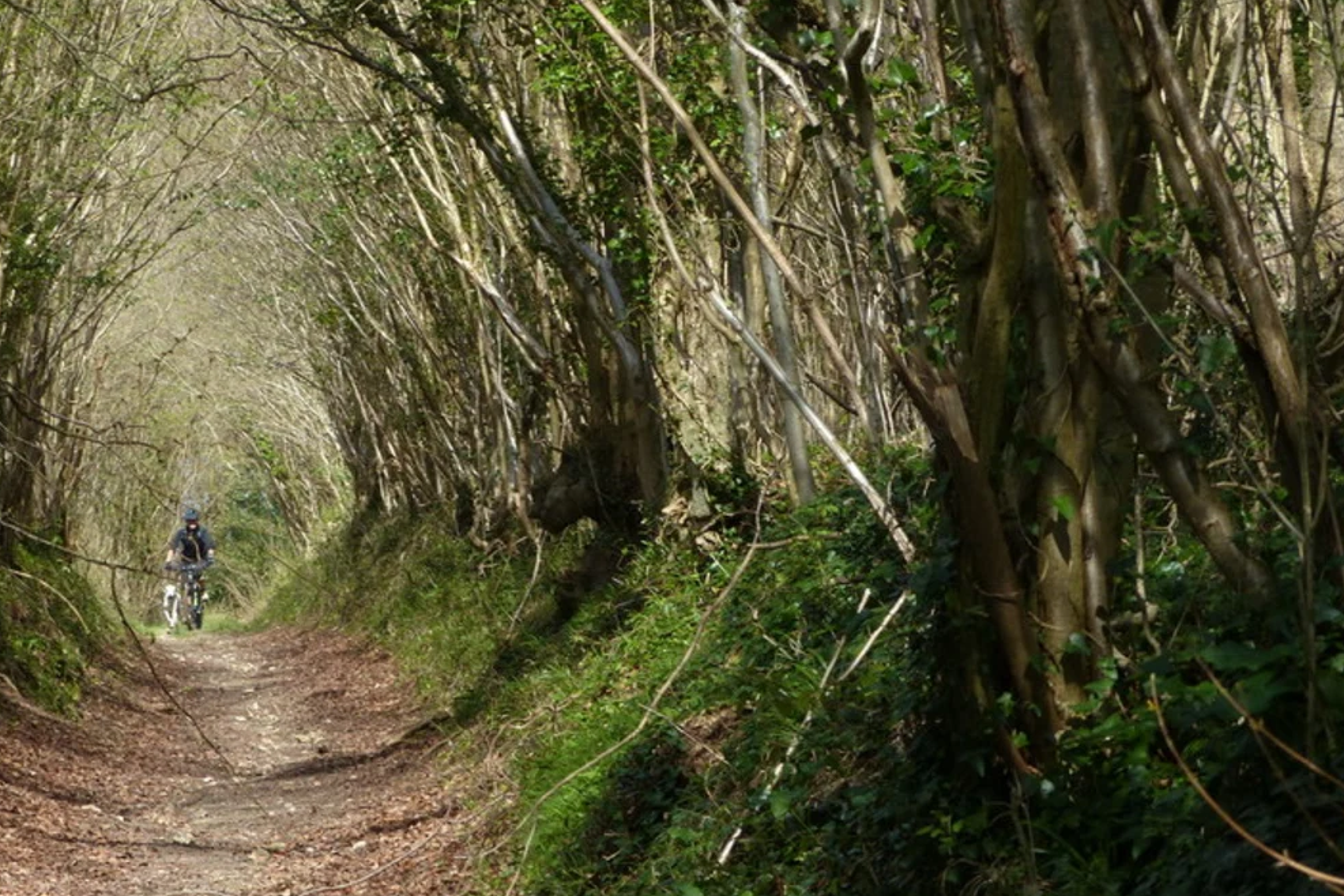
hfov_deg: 11.7
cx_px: 394
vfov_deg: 7.8
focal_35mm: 176
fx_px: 6570
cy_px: 517
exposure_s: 1/320
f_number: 4
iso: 100
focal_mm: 20.9
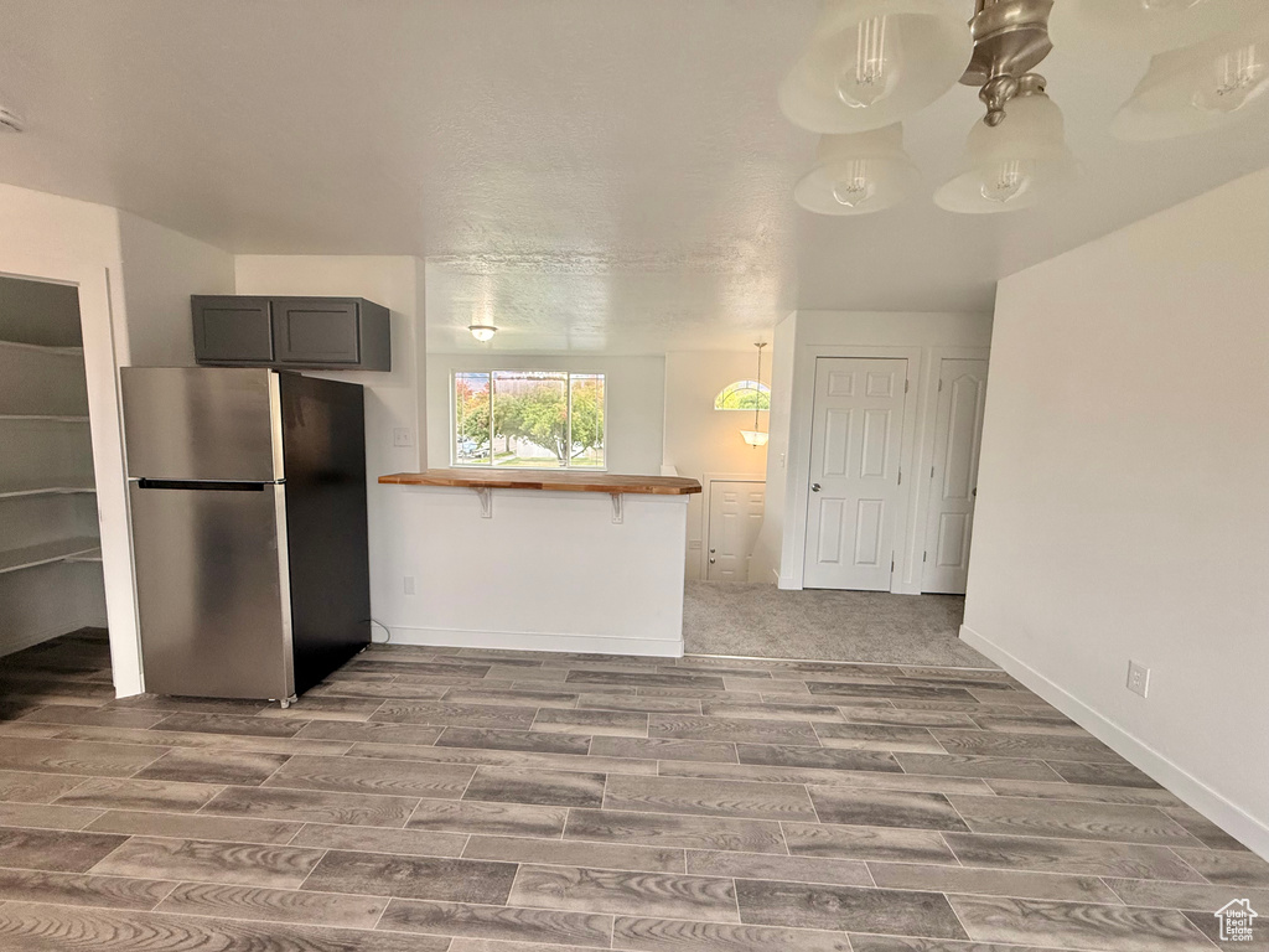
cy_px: 476
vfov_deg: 85.7
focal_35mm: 14
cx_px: 634
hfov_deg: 102.1
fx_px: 513
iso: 200
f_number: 2.2
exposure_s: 1/120
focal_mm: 2.22
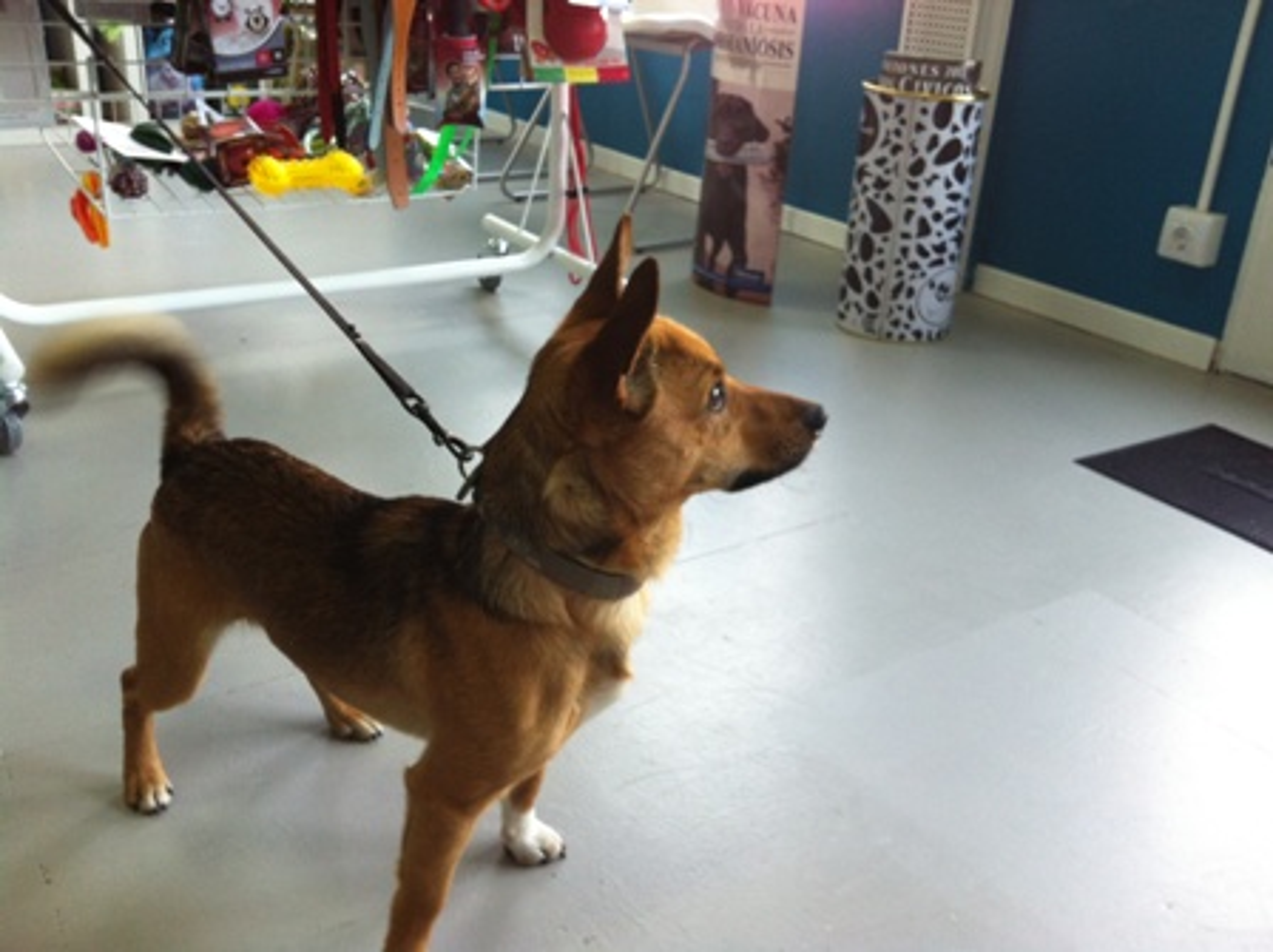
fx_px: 1286
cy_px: 476
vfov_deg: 40.6
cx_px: 636
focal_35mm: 35
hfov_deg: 52.7
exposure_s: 1/24
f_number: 2.8
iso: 80
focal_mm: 3.85
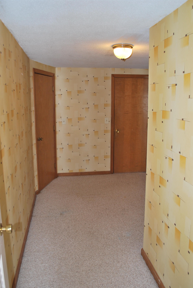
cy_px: 144
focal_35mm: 30
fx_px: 241
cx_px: 96
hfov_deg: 43.7
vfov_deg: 61.9
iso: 200
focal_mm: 20
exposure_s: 1/60
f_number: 3.8
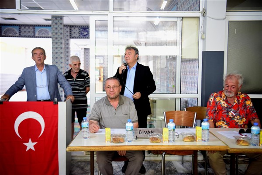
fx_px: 306
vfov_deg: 31.9
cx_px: 131
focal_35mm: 42
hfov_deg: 46.4
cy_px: 88
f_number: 2.8
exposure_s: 1/80
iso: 3200
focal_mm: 42
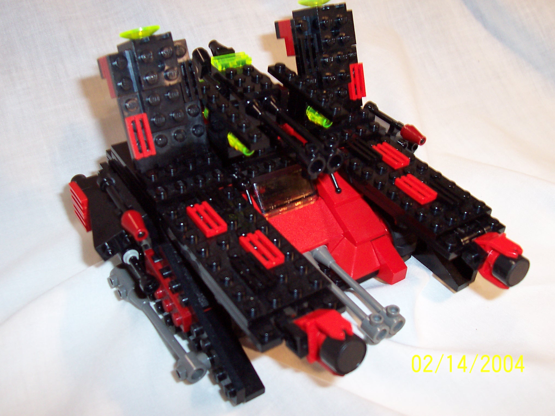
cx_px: 278
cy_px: 208
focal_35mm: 37
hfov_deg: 50.1
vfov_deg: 38.7
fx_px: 593
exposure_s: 1/60
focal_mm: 5.6
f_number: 2.8
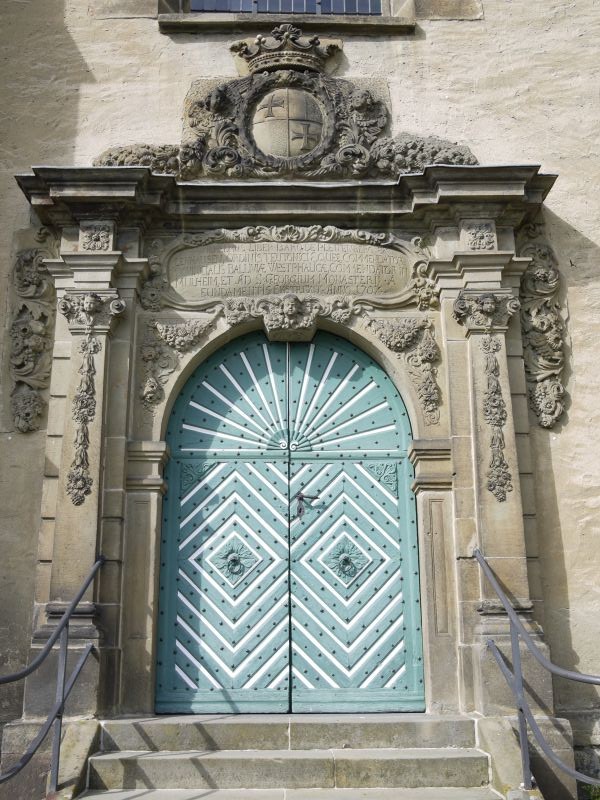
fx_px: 924
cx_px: 300
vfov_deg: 46.8
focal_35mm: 40
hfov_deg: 36.0
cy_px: 400
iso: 100
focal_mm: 20
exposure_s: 1/640
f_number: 4.5
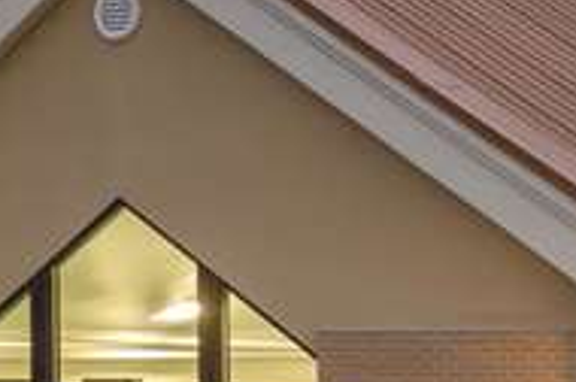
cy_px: -194
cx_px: -756
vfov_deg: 7.5
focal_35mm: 178
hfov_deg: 10.2
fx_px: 2843
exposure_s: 3.2
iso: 200
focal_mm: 33
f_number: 8
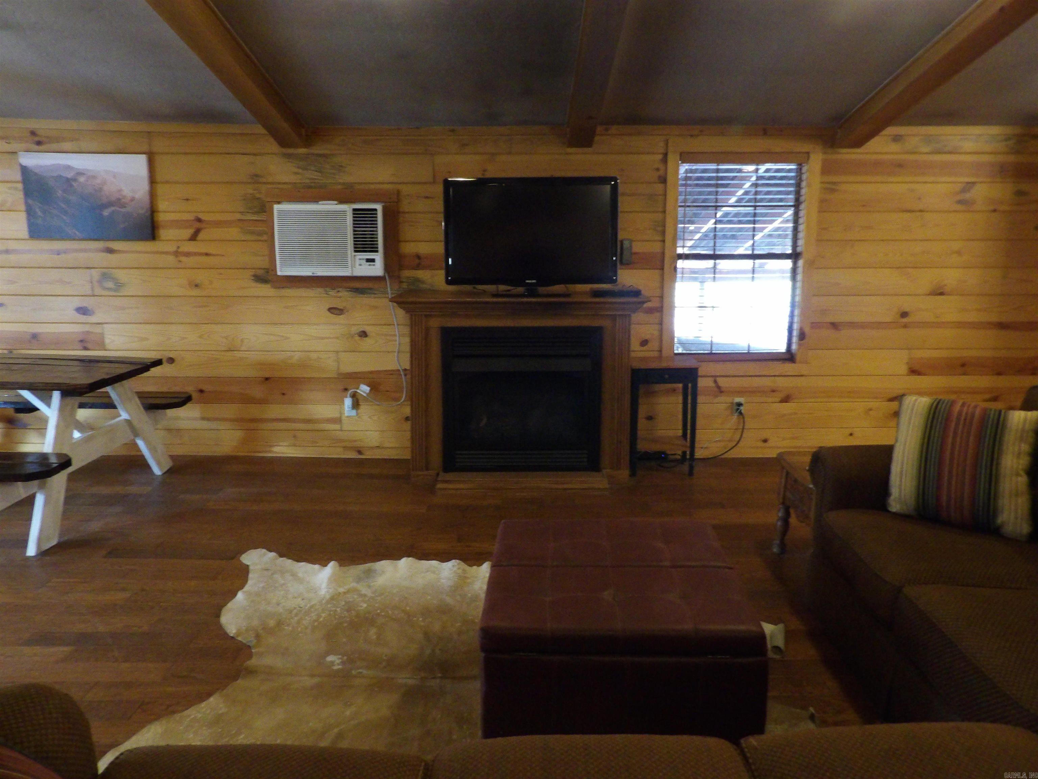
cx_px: 519
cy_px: 390
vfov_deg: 56.8
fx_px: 720
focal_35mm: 24
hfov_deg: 71.6
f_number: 3.2
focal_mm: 4.3
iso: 689
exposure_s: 1/17
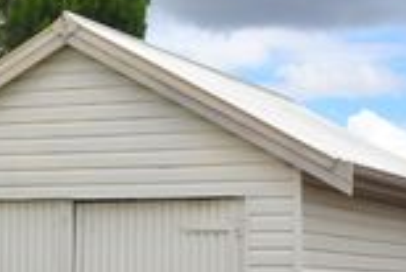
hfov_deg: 14.9
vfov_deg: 10.0
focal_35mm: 137
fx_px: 1546
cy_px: 202
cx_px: 82
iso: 100
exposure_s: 1/250
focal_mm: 30
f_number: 10
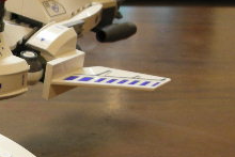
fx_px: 692
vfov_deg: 12.9
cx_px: -61
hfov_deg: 18.1
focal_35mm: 106
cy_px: 100
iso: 99
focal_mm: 5.8
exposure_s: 1/3.9
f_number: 3
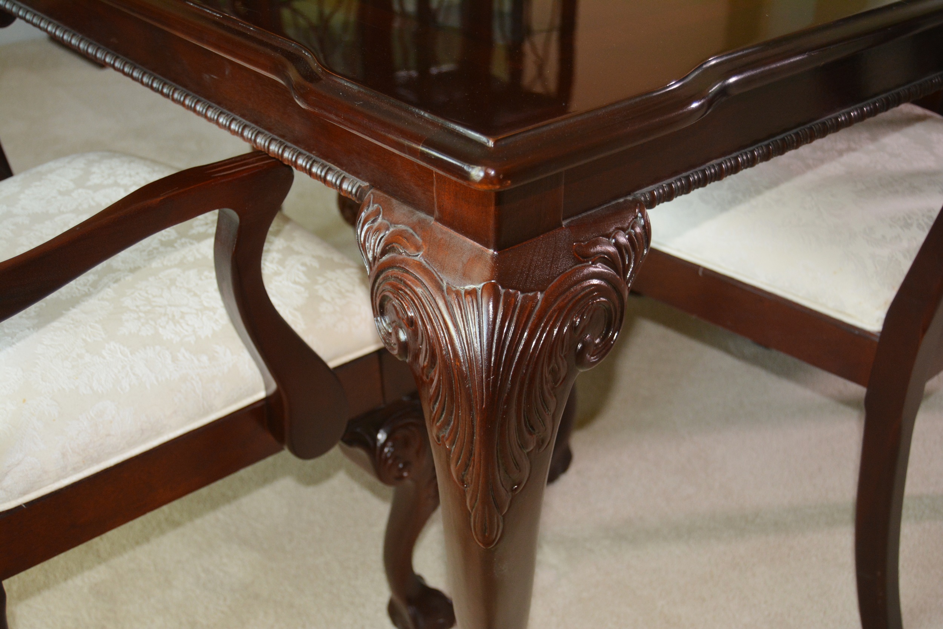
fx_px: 1100
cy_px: 314
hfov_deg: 46.4
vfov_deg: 31.9
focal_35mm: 42
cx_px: 472
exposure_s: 1/60
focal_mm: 28
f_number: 4
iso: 800
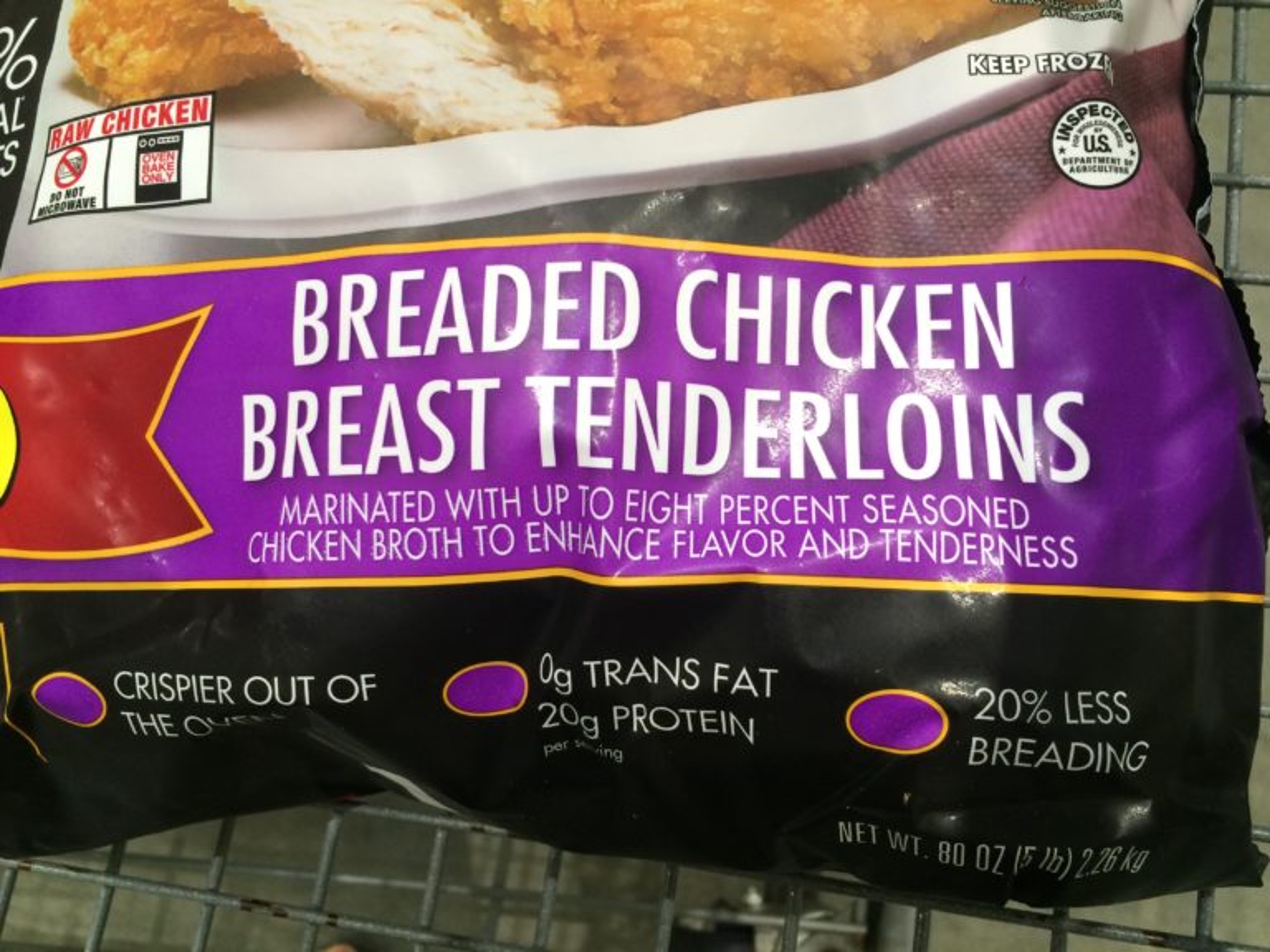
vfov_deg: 48.2
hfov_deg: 61.7
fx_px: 1064
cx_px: 635
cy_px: 476
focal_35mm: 29
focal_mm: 4.15
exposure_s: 1/30
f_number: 2.2
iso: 80
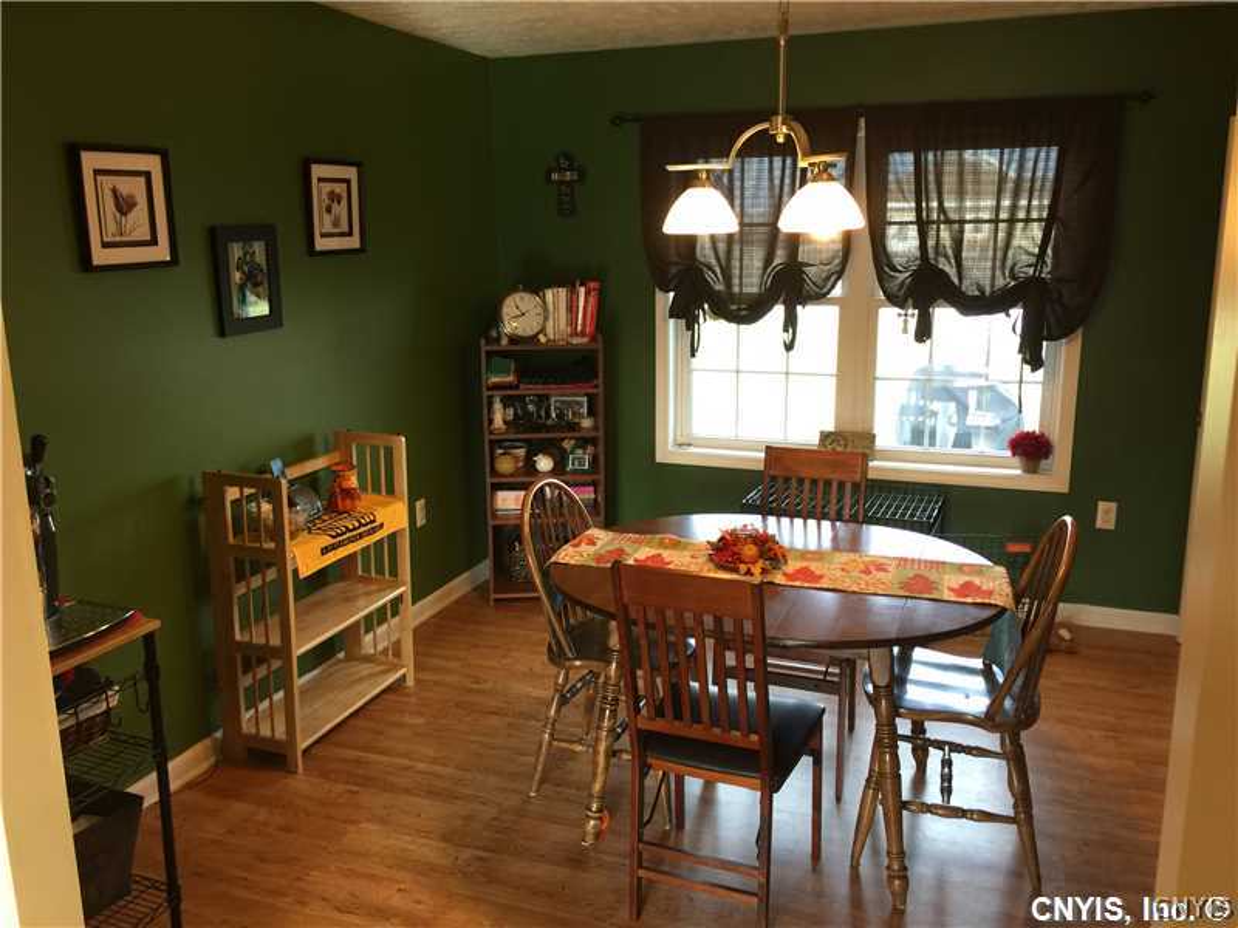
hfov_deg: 61.7
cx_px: 619
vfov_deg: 48.2
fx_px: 1037
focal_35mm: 29
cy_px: 464
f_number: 2.2
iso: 32
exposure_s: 1/15
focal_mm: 4.15
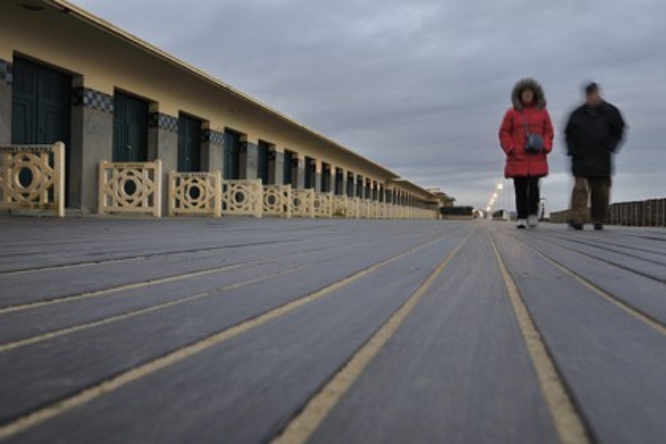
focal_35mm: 31
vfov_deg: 42.3
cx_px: 333
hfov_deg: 60.3
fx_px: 573
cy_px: 222
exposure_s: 1/3.33
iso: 200
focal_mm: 31
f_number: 11
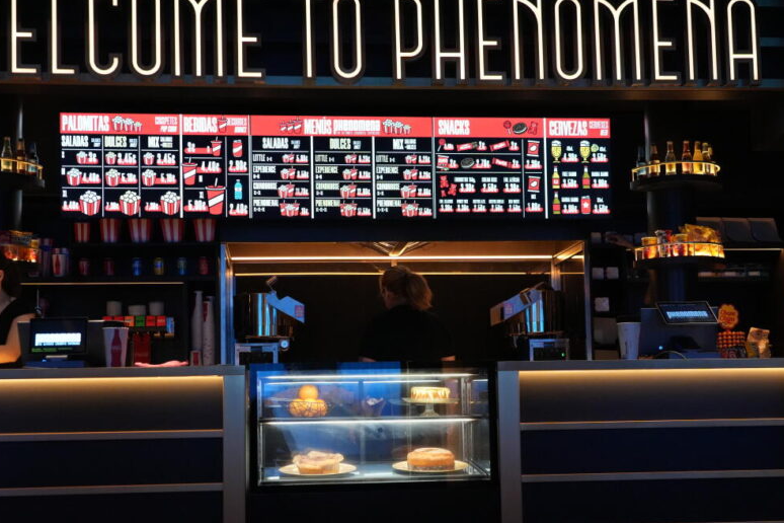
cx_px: 374
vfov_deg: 29.7
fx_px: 980
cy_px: 327
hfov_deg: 43.6
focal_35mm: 45
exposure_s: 1/160
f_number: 5
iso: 6400
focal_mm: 34
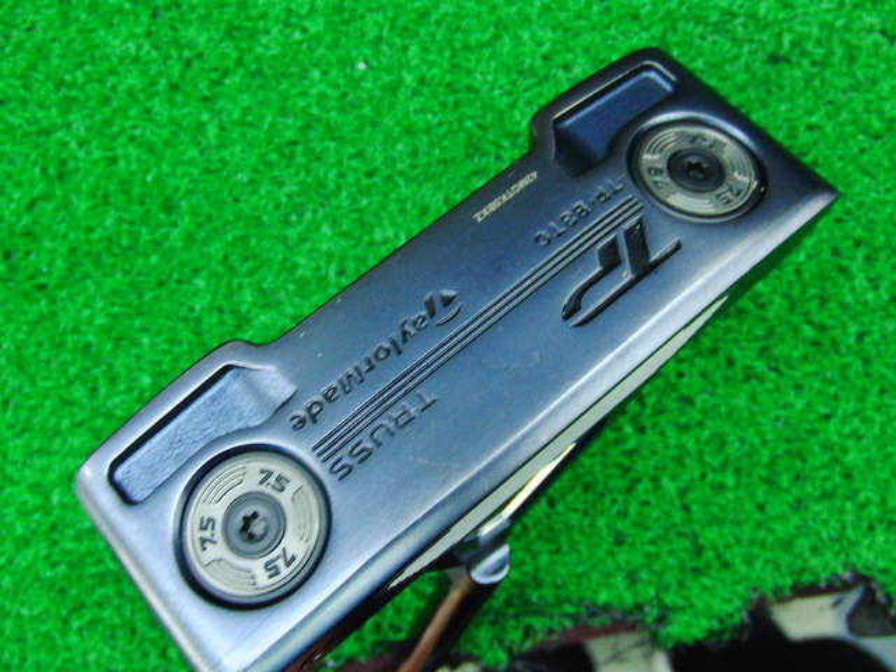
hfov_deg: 50.1
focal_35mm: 37
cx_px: 448
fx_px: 958
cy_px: 336
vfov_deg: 38.7
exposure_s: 1/25
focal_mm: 6.42
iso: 400
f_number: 3.6
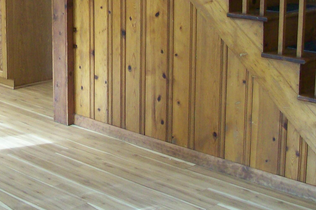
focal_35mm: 75
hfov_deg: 26.1
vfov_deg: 17.8
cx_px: 32
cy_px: 3
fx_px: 658
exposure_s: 1/20
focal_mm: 6
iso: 160
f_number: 2.7
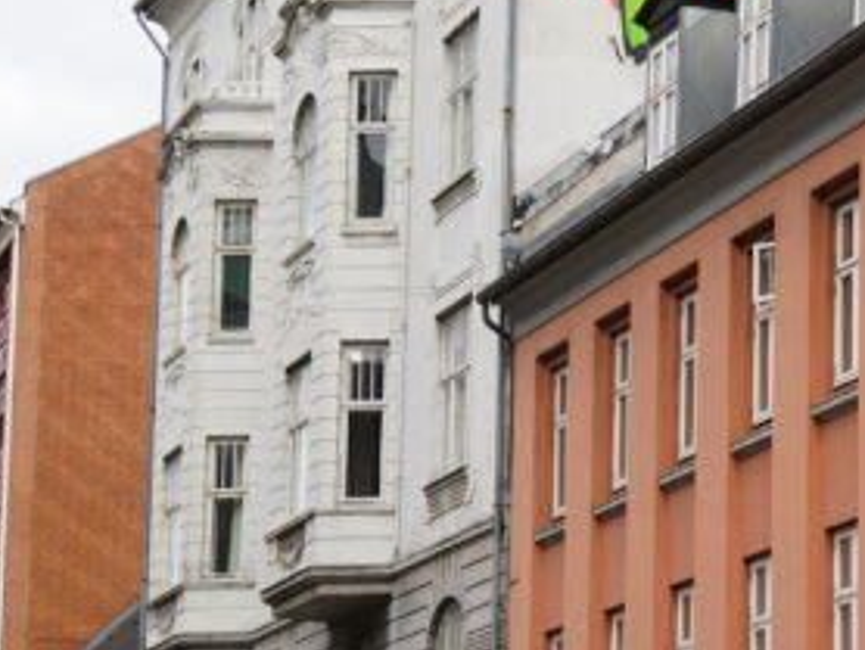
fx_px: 3626
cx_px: 1382
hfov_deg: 12.7
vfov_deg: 10.2
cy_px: 471
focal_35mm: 145
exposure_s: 1/160
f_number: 5
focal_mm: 41
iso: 100
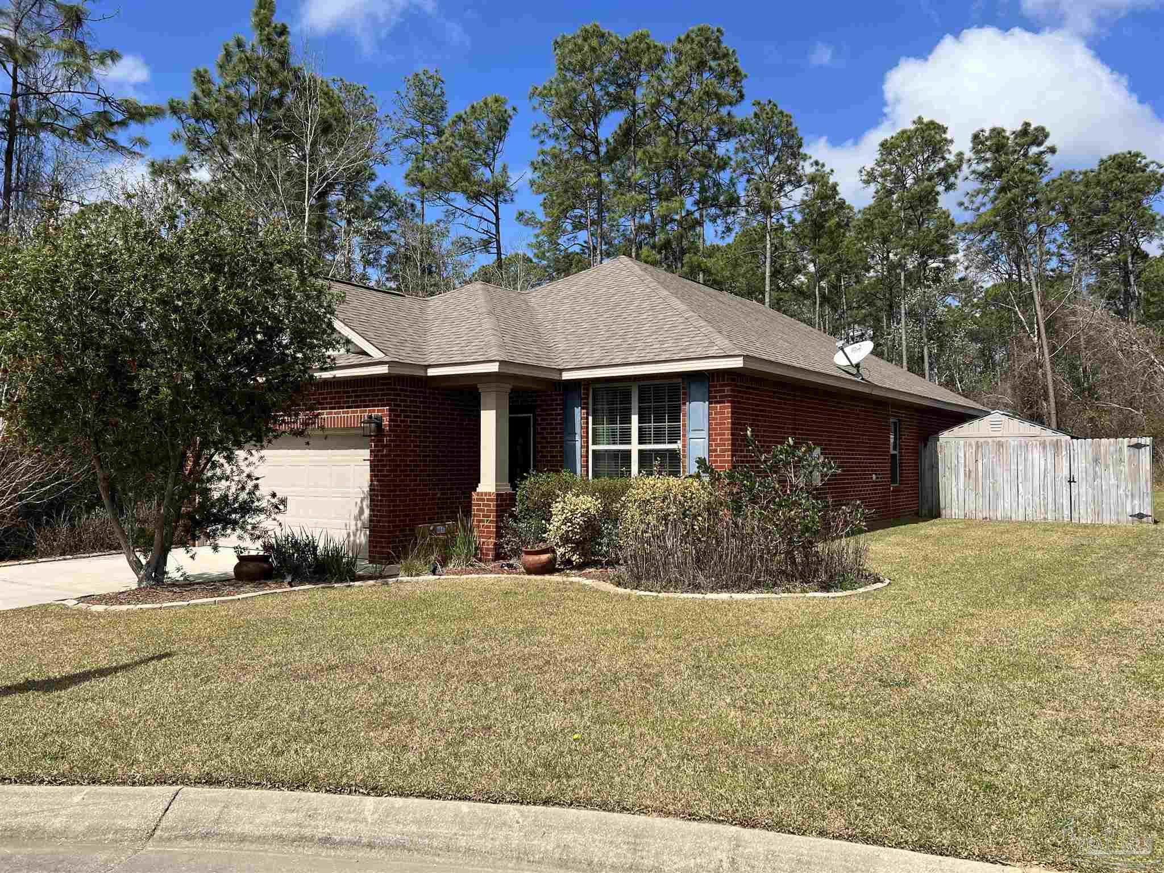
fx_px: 874
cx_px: 582
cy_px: 436
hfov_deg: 67.3
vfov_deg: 53.1
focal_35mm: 26
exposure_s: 1/4274
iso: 50
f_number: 1.5
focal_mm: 5.7
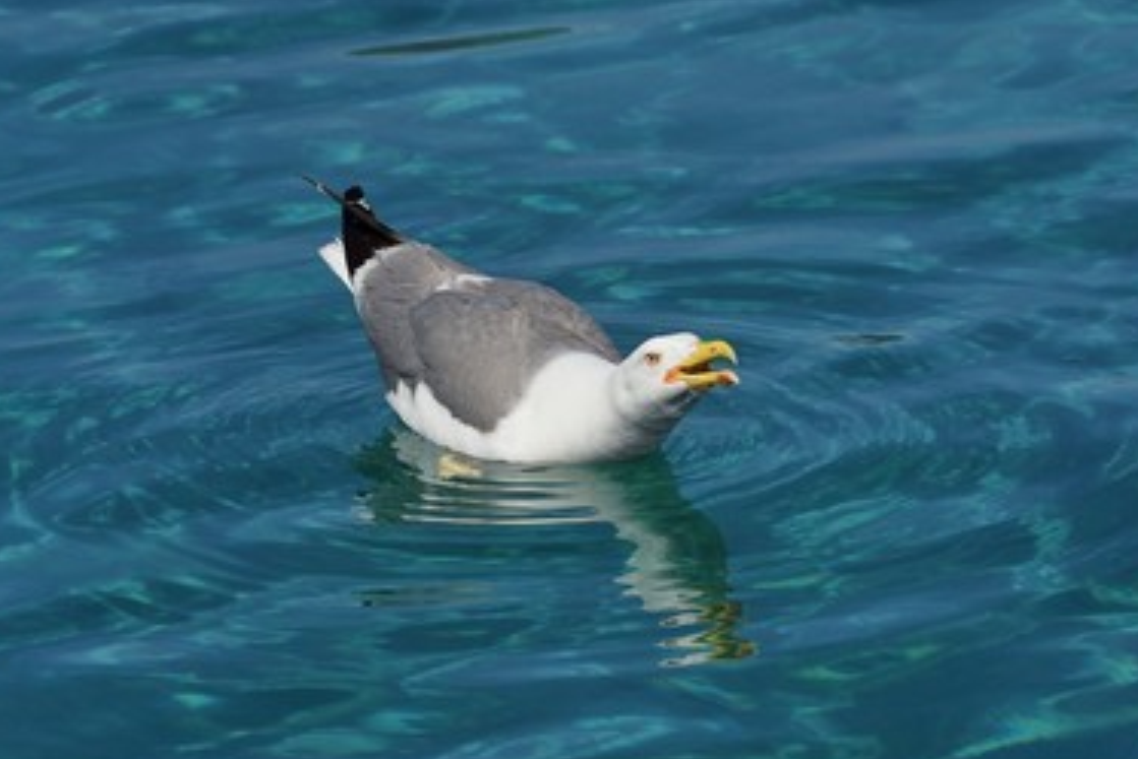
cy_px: 354
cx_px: 601
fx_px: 7115
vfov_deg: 6.1
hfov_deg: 9.1
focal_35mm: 225
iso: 400
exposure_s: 1/1600
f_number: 9
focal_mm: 200
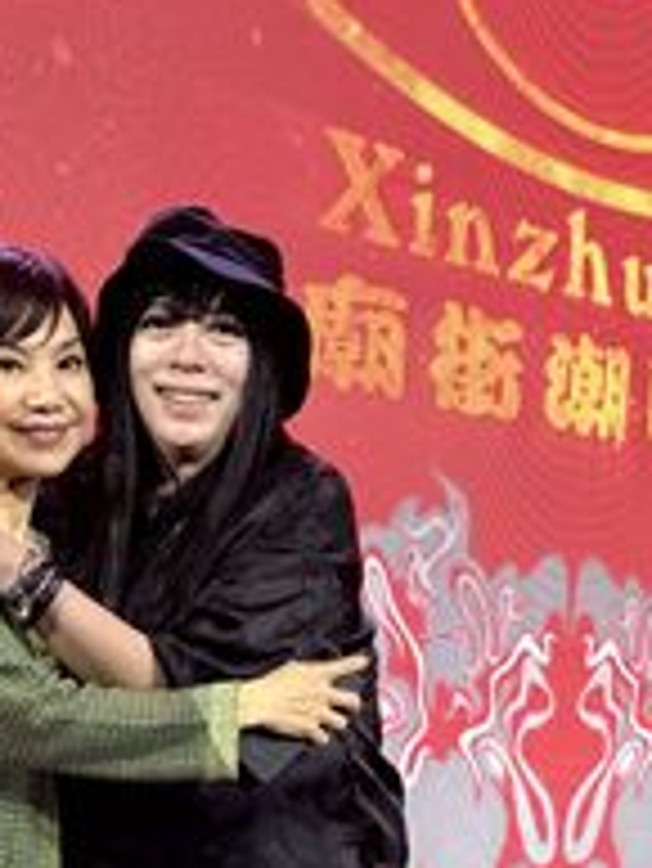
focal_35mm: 56
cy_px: 769
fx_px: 1405
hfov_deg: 25.9
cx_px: 198
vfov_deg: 32.7
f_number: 1.78
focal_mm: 6.76
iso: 320
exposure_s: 1/240
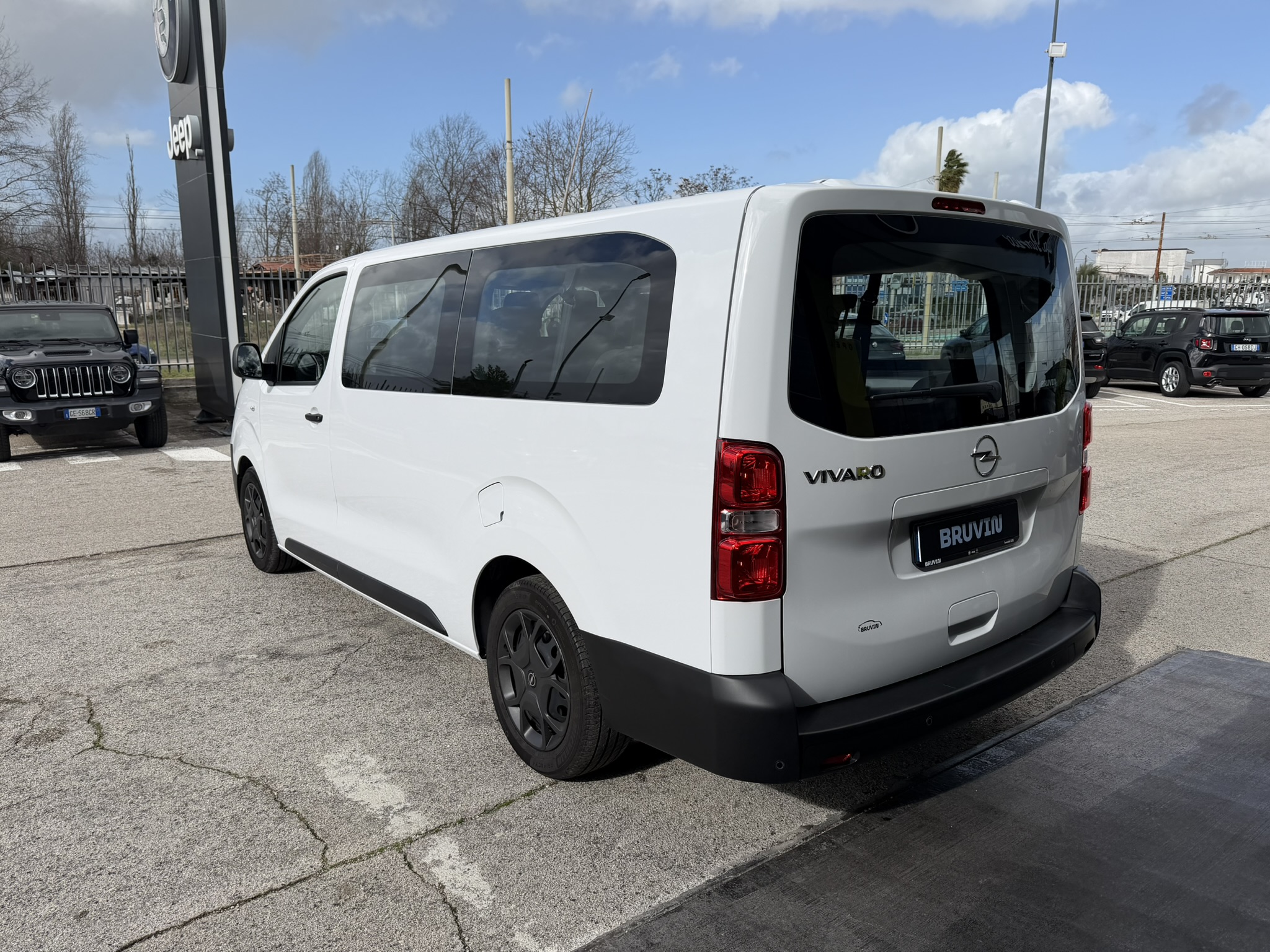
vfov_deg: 56.8
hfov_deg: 71.6
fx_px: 881
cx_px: 635
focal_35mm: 24
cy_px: 476
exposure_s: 1/6173
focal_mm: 6.76
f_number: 1.78
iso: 80
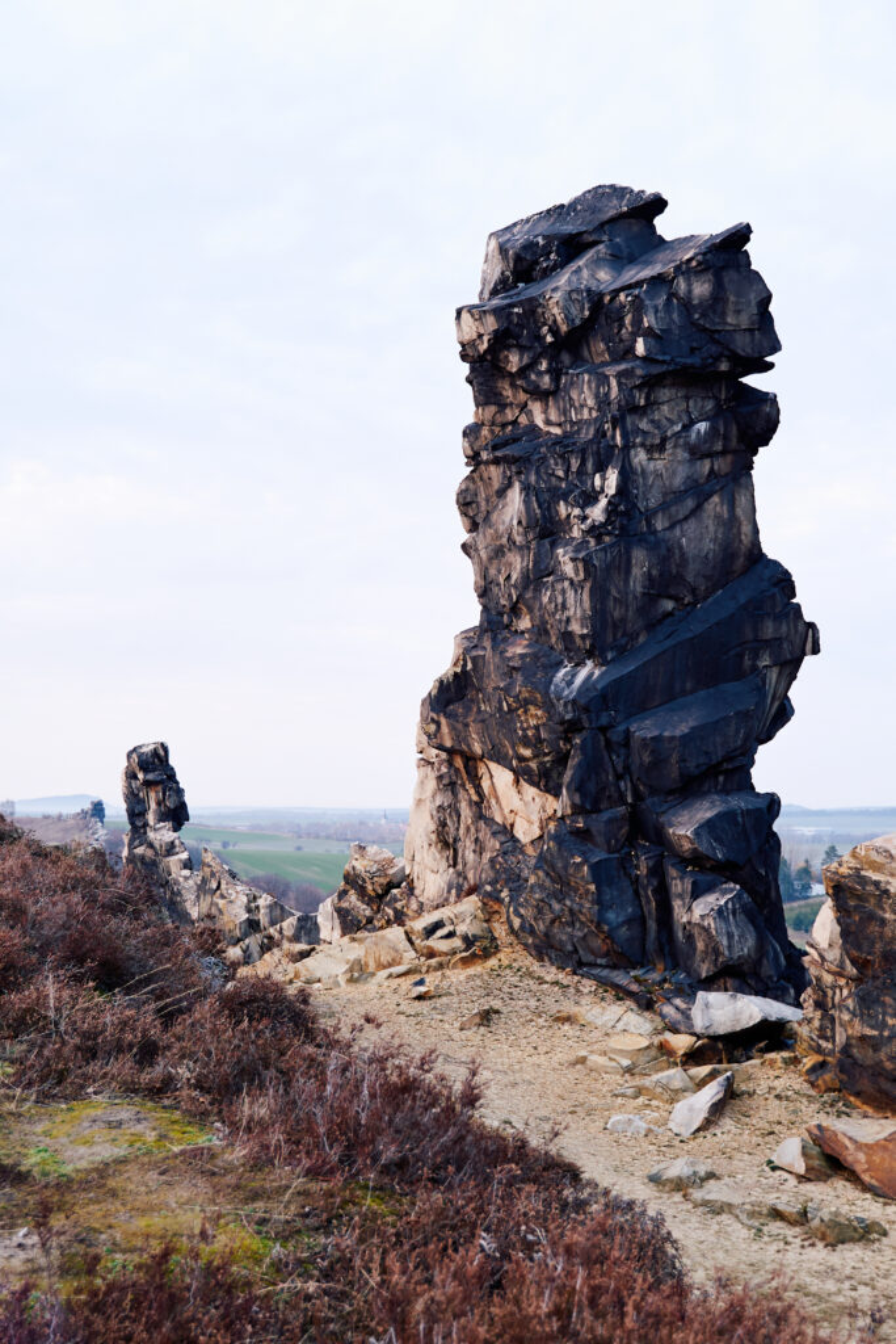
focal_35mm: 42
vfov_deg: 46.4
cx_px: 448
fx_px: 1567
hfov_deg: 31.9
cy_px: 672
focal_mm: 28
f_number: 2.8
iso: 200
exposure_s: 1/50
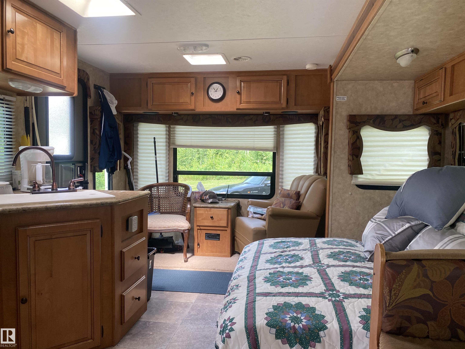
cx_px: 232
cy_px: 174
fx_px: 349
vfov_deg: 53.1
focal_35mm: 26
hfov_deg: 67.3
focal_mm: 4.25
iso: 125
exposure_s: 1/105
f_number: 1.8
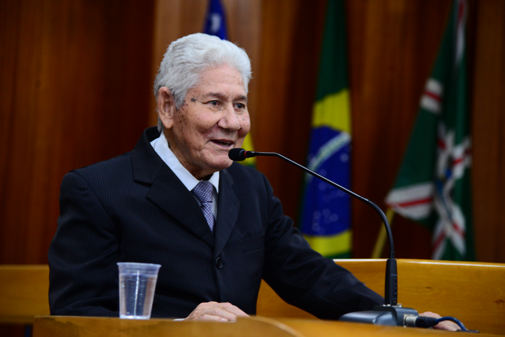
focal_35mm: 112
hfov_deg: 18.3
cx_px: 252
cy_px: 168
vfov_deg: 12.2
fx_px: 1572
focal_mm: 112
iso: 1600
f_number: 4
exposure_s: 1/60
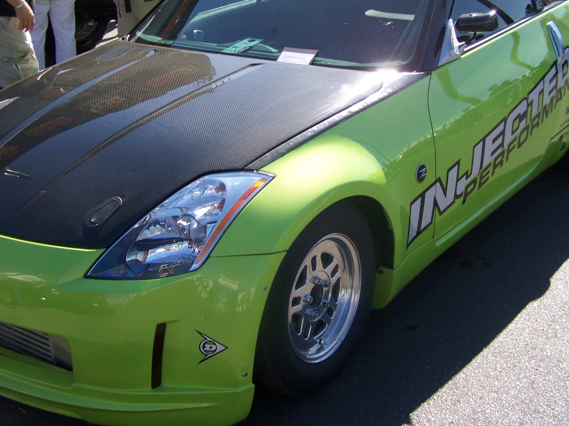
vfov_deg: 26.0
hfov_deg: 34.3
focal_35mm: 56
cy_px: 164
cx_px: 281
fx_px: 921
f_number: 2.8
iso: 64
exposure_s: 1/500
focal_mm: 6.7
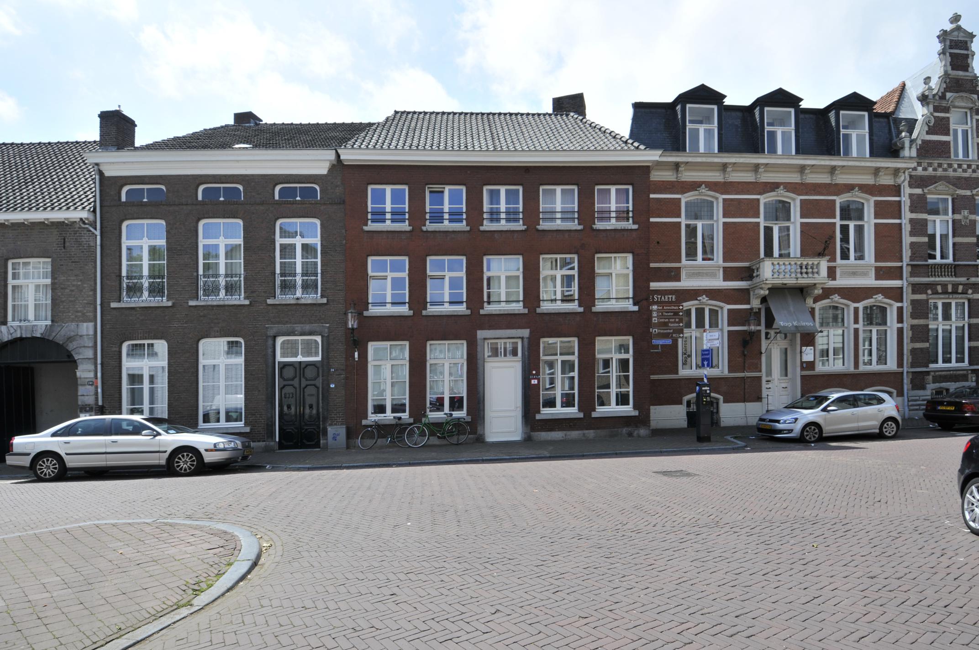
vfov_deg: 67.2
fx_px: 489
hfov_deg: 90.1
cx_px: 490
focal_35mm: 18
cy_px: 325
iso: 200
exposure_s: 1/400
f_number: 9
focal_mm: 12
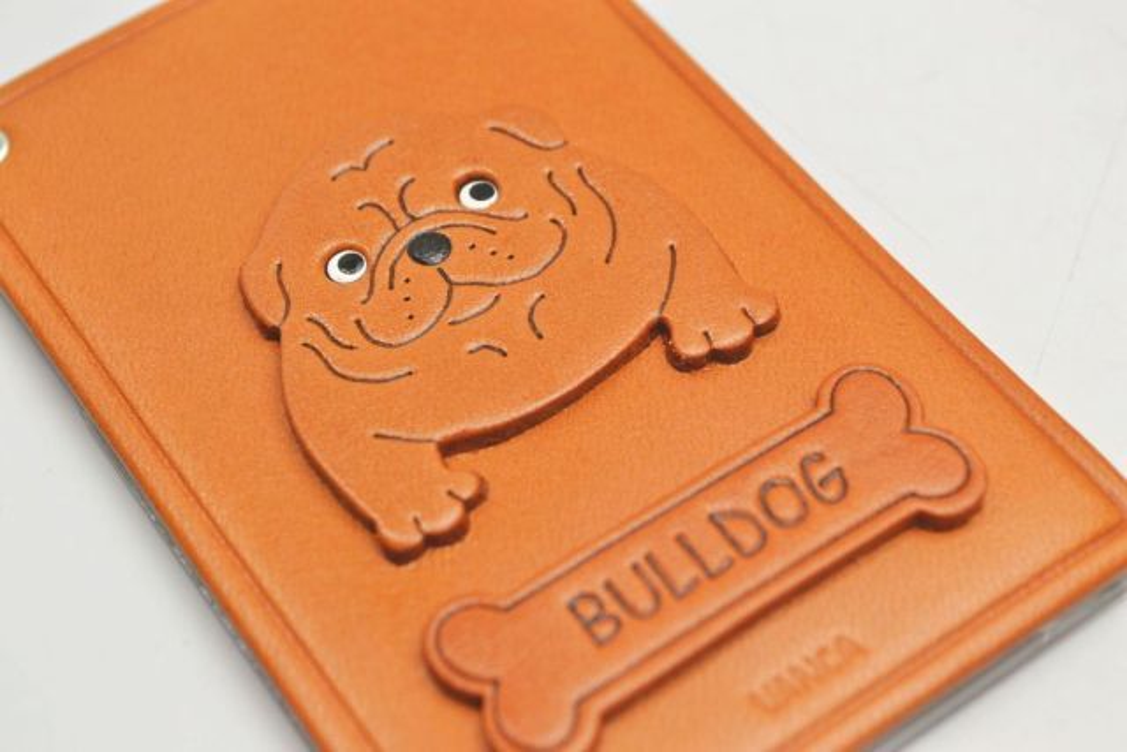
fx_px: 2113
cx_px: 564
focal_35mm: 68
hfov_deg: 29.9
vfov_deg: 20.2
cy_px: 376
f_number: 8
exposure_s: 1/60
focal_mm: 45
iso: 400
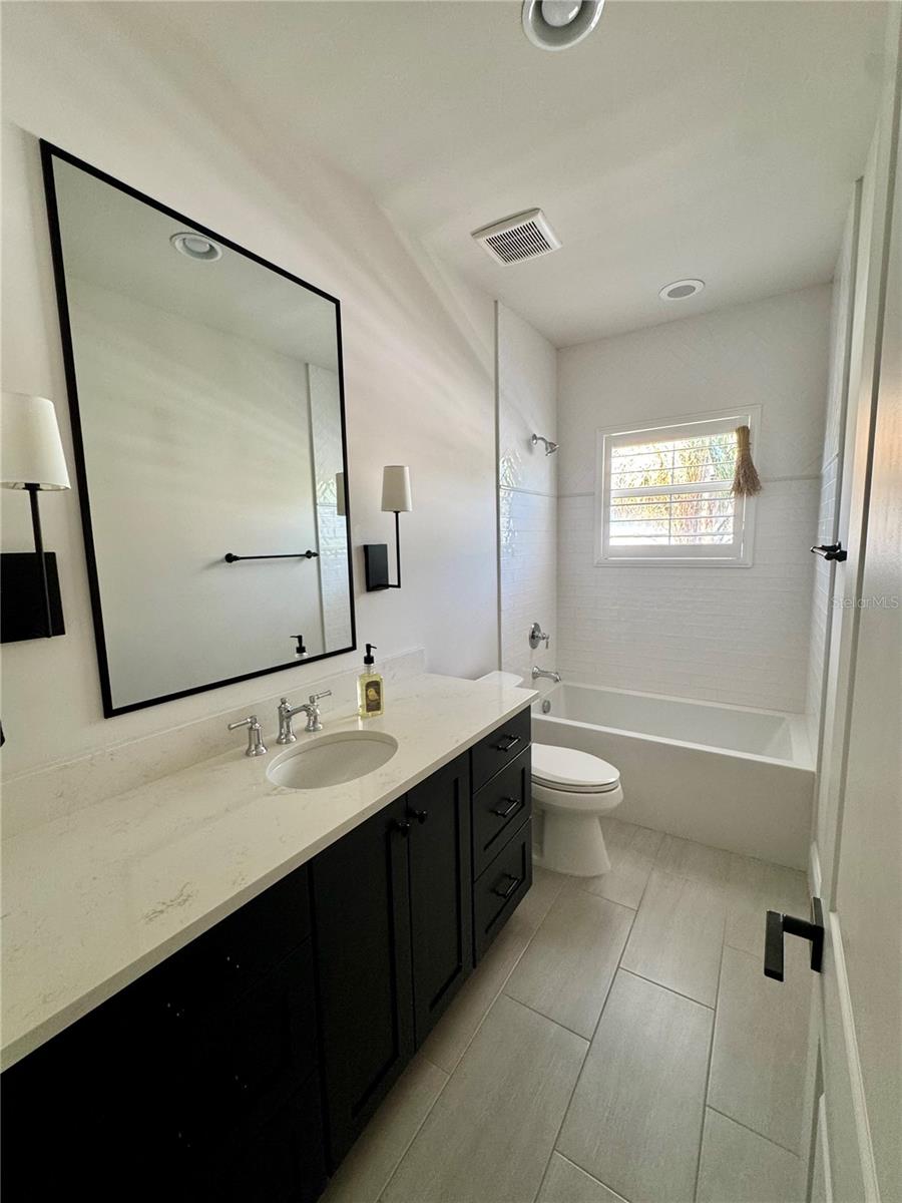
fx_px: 486
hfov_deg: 85.7
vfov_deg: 102.1
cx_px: 451
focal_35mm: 14
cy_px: 602
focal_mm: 2.22
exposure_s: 1/60
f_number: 2.2
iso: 200
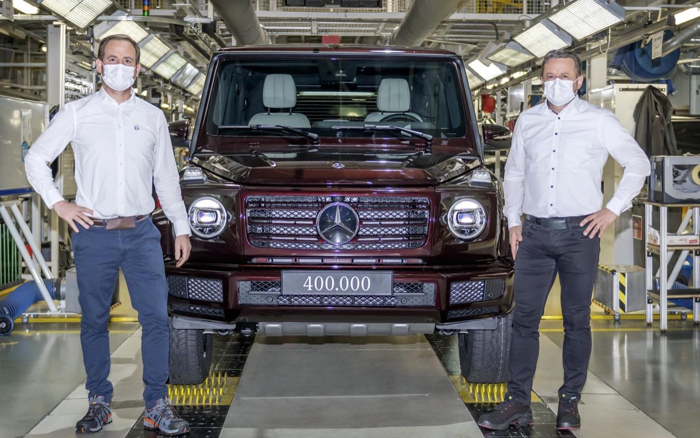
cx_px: 348
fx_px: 630
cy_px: 223
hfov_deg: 58.1
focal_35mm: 33
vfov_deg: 38.3
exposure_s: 1/200
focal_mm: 32
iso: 400
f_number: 2.8
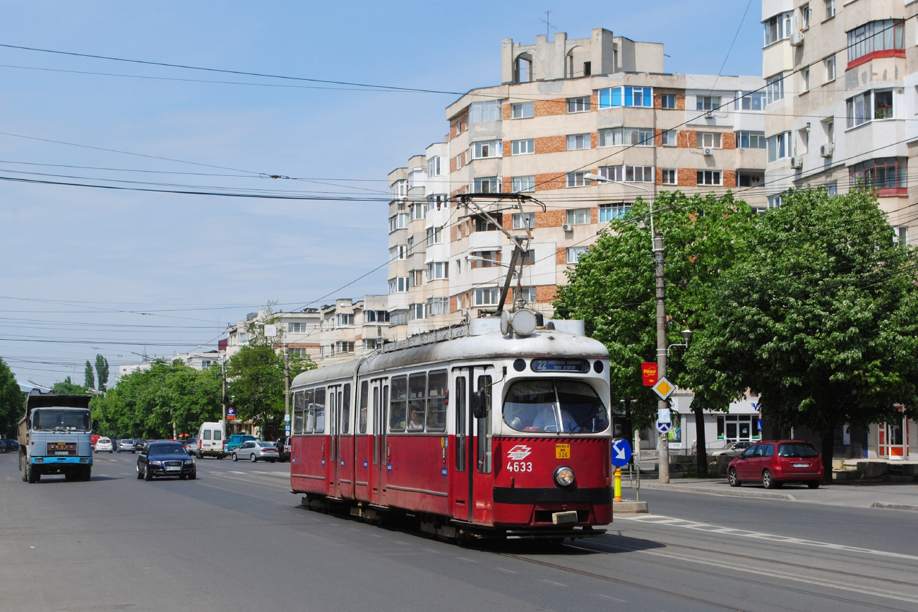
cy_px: 306
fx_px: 1682
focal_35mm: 66
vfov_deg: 20.6
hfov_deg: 30.5
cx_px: 459
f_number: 10
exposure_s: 1/400
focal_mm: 44
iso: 200
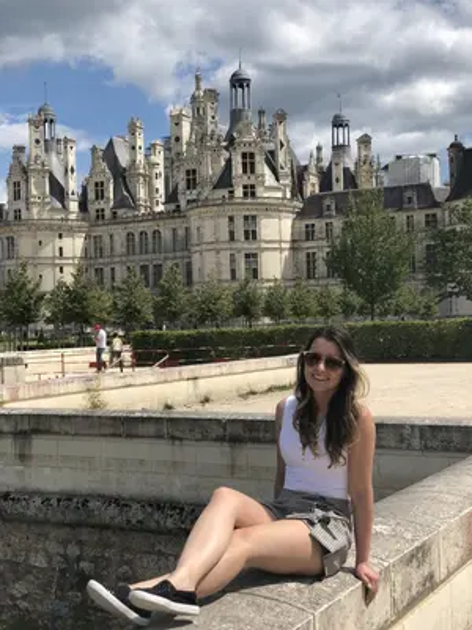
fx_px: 945
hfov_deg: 28.0
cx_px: 236
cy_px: 315
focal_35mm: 52
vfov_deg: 36.8
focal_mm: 6
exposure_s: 1/1263
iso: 16
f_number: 2.4
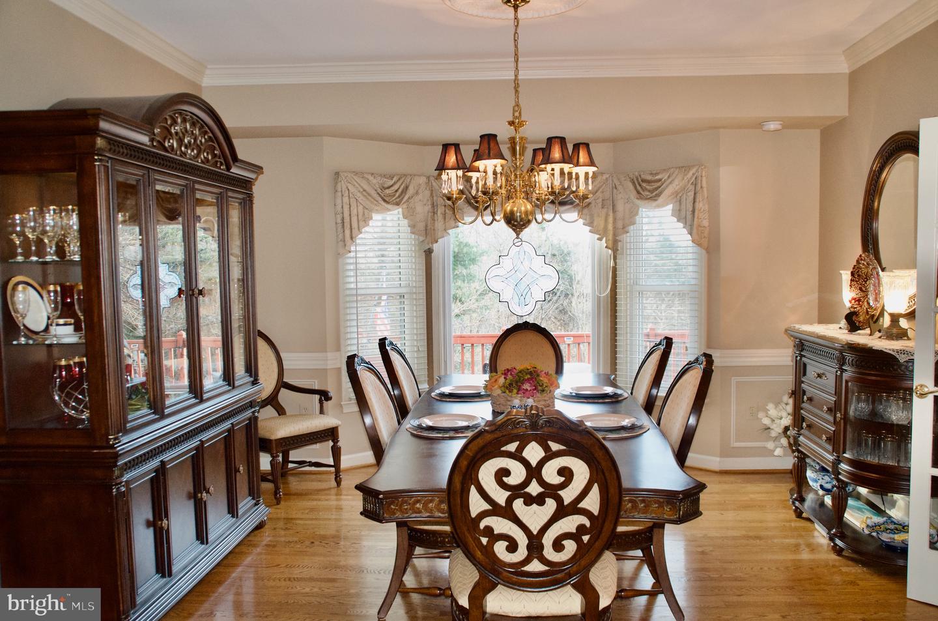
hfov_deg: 57.3
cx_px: 469
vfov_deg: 39.8
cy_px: 310
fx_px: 858
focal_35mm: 33
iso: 1600
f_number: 5.6
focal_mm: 22
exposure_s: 1/80
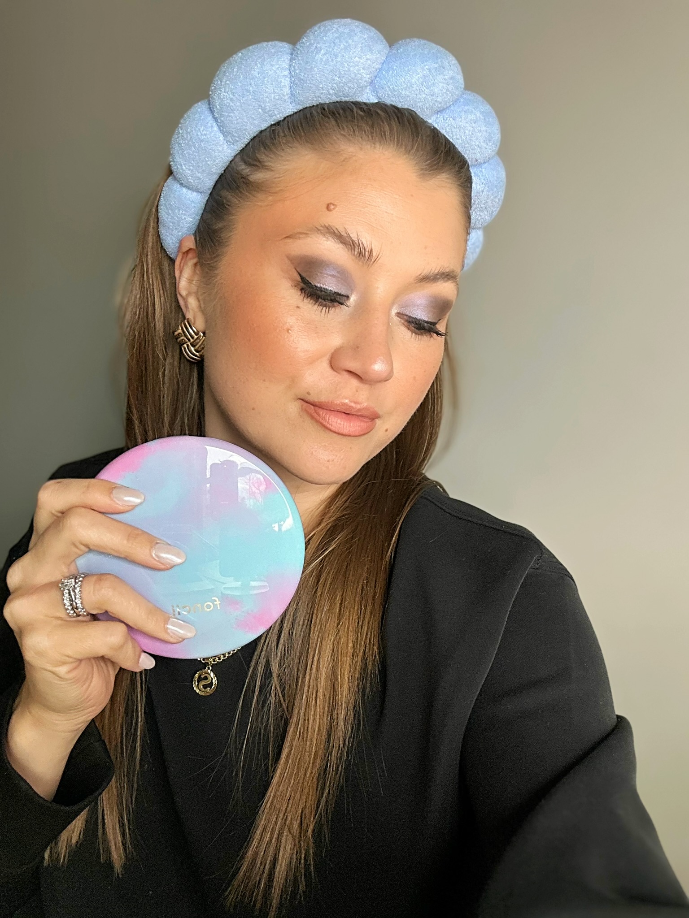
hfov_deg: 46.8
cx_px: 344
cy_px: 459
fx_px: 796
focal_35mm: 30
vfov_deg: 60.0
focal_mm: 2.69
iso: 80
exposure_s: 1/80
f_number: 1.9
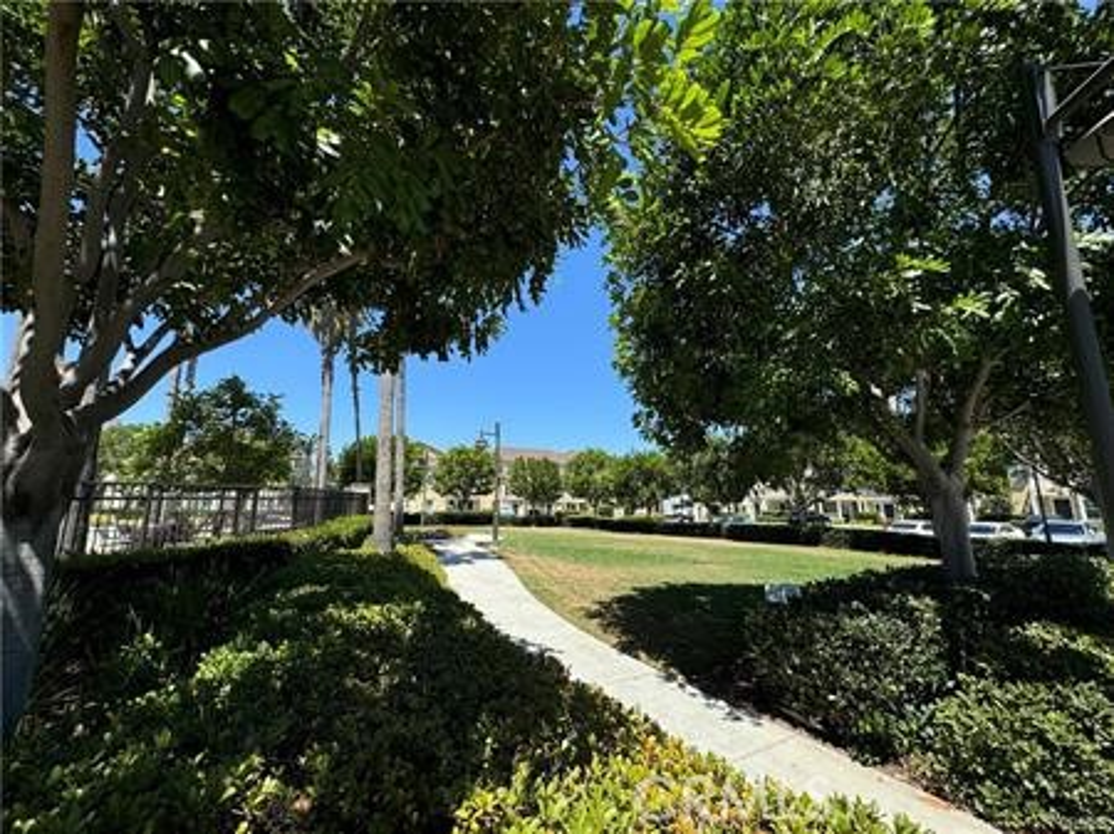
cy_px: 417
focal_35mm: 14
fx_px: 450
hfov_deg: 102.1
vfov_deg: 85.6
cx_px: 557
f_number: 2.2
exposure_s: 1/1160
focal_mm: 2.22
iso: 40
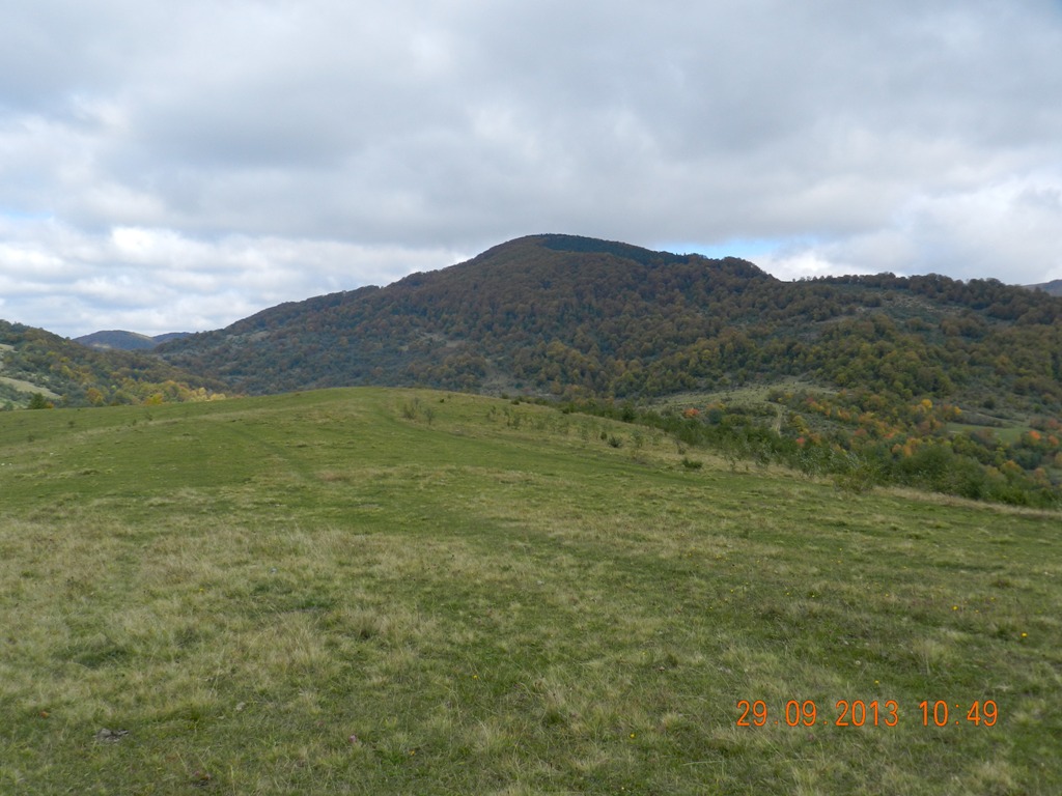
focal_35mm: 32
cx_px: 531
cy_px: 398
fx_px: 982
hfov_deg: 56.8
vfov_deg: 44.2
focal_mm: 5.6
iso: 160
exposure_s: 1/1000
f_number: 3.7
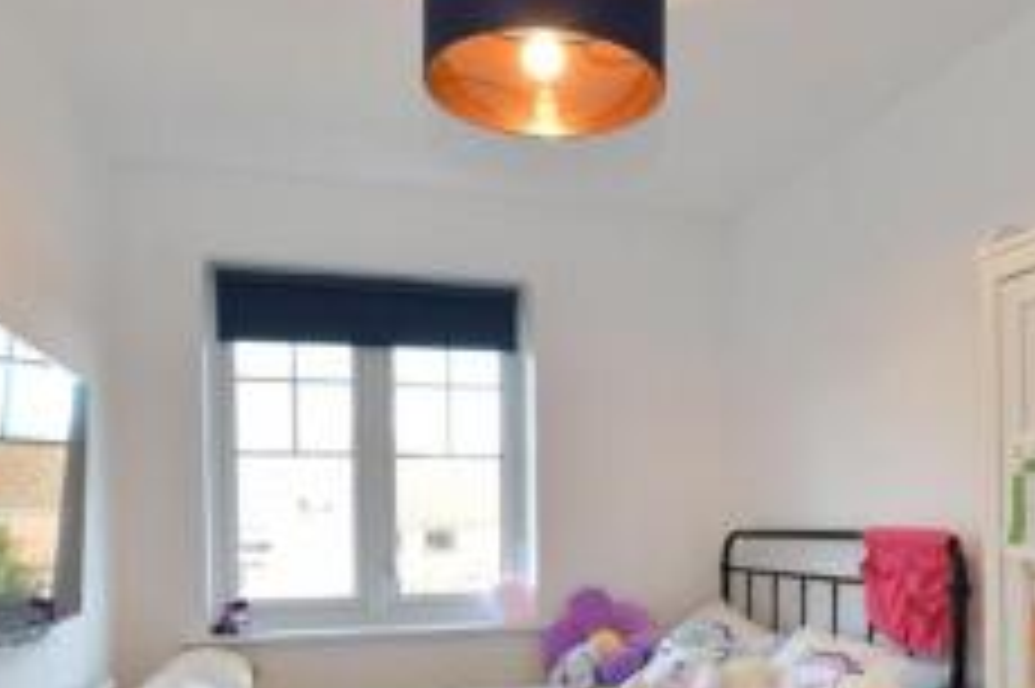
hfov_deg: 59.6
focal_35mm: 31
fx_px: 891
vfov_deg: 40.7
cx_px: 639
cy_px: 542
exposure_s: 1/6
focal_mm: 10
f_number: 8
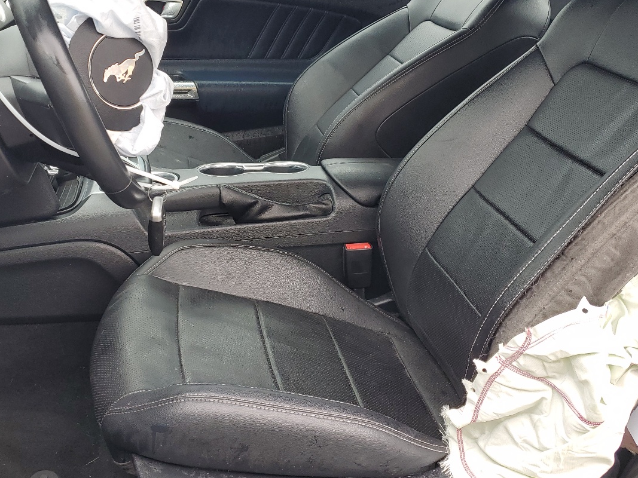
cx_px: 234
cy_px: 226
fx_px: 719
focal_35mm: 39
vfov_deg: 36.8
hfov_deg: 47.4
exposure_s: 1/200
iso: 50
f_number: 1.5
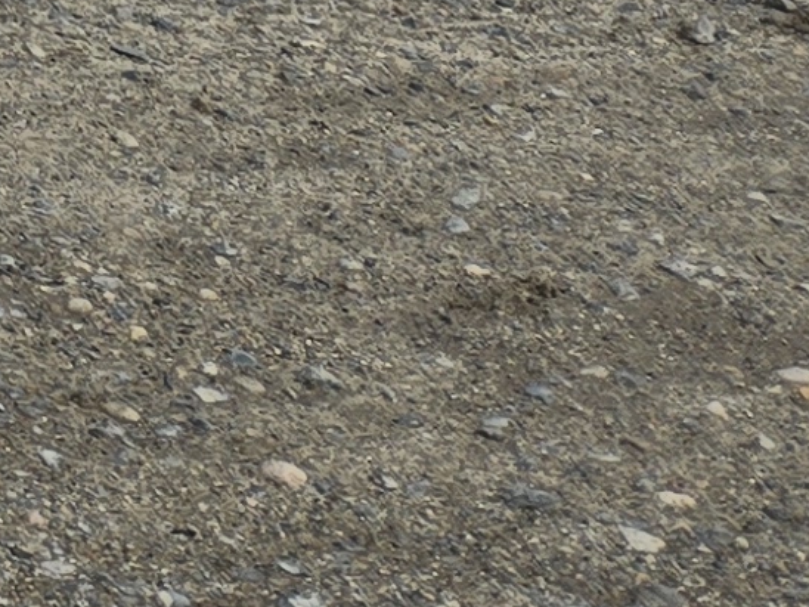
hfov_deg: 9.3
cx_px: -1617
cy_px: -1573
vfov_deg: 7.2
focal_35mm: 168
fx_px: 3926
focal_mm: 5.4
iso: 25
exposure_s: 1/1318
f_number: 1.8
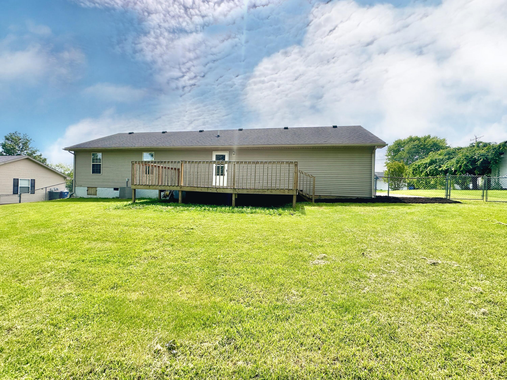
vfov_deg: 85.7
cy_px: 190
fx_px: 205
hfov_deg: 102.1
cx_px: 254
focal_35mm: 14
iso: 50
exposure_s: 1/1383
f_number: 2.2
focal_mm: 2.22
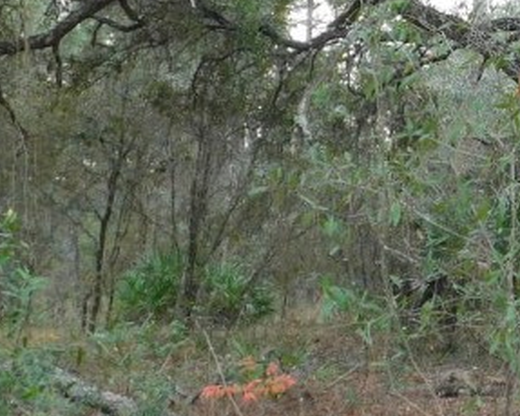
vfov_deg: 18.8
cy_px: 24
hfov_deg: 22.7
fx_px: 1232
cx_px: 544
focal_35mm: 80
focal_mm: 4
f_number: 3
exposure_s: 1/80
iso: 125
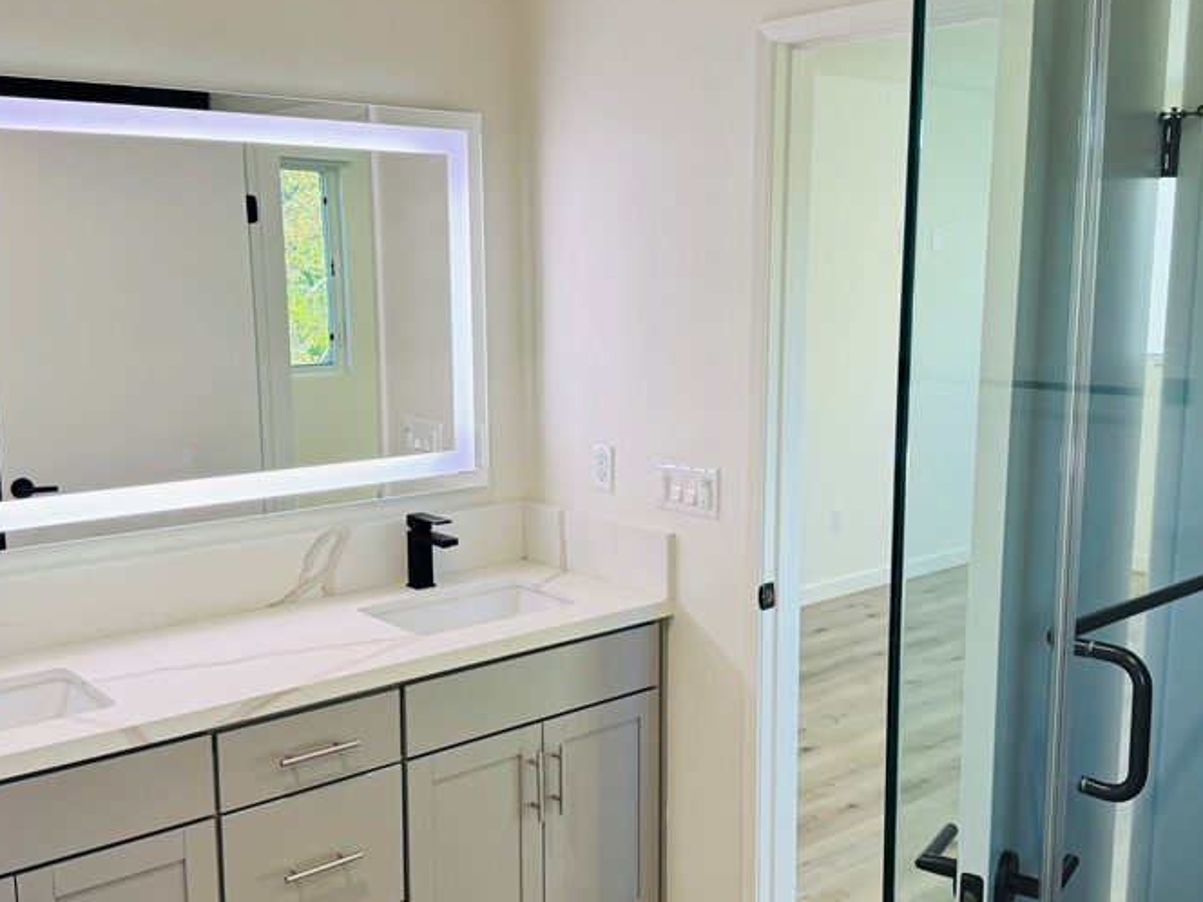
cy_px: 482
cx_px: 589
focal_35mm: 37
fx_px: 1286
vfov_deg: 38.6
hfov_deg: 50.1
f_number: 1.78
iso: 100
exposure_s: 1/120
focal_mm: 6.76
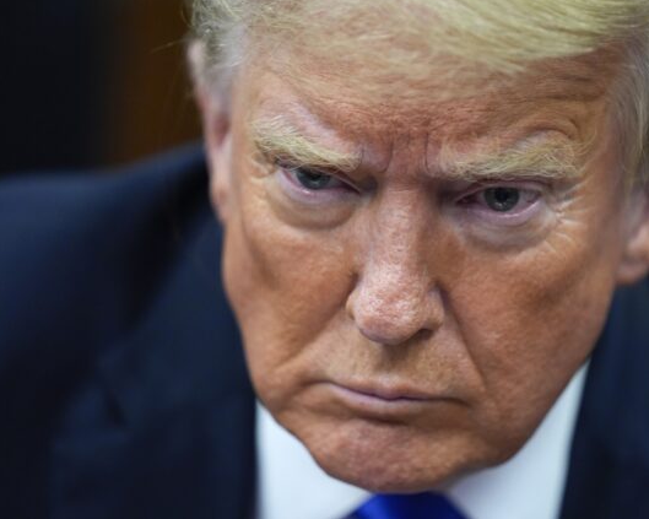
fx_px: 4359
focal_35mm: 227
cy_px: 258
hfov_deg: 8.5
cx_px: 389
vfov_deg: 6.8
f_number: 2.8
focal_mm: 200
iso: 4000
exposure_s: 1/250
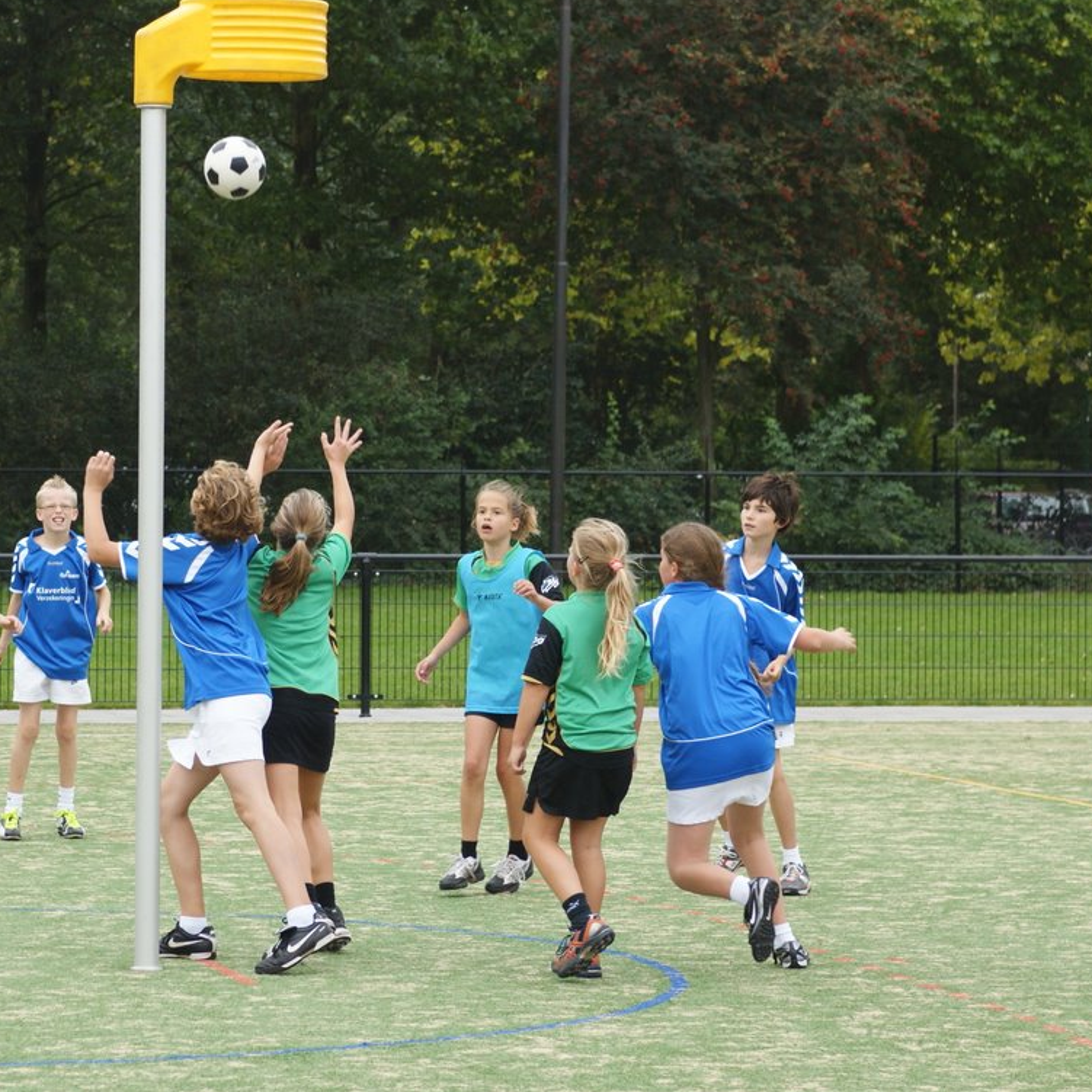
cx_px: 496
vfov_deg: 14.3
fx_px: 4354
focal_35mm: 122
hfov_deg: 14.3
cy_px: 526
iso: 200
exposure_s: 1/400
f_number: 5
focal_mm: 60
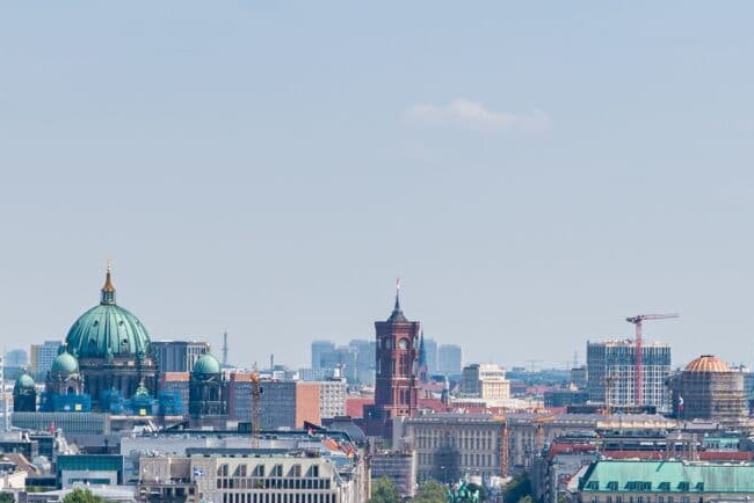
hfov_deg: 5.5
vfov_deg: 3.6
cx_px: 312
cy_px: 403
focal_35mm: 378
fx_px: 7920
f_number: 8
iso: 100
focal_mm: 120
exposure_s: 1/250
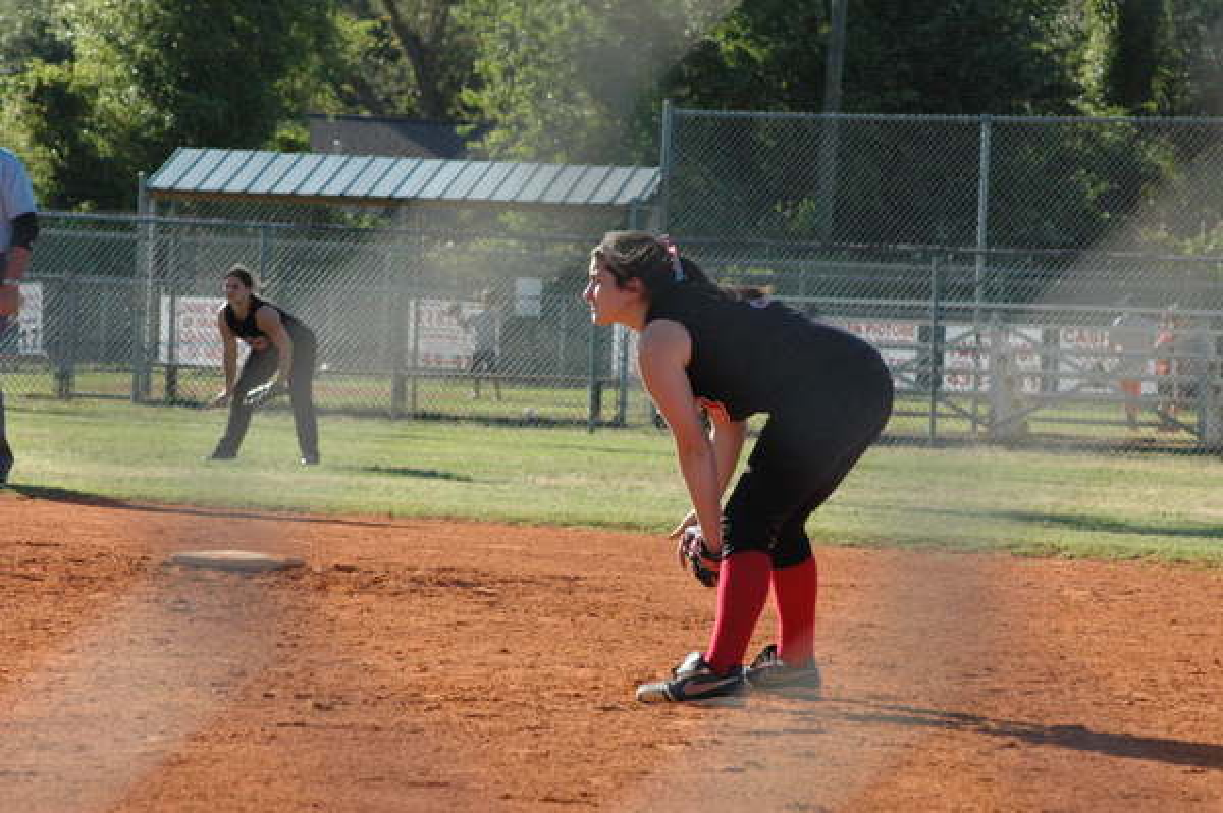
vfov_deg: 6.3
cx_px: 612
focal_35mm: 218
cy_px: 406
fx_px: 7383
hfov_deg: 9.5
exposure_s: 1/1250
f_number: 9
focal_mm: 145
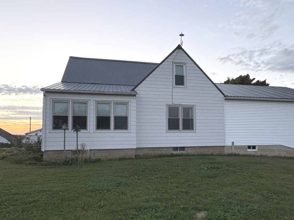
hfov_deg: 84.4
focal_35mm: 19
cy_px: 124
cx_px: 160
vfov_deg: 68.4
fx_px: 161
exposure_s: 1/70
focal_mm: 2.22
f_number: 2.2
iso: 250
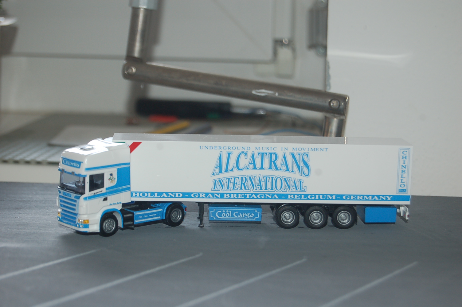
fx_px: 1058
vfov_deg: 16.5
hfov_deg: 24.6
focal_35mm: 82
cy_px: 154
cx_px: 231
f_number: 5.6
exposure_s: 1/60
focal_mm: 55
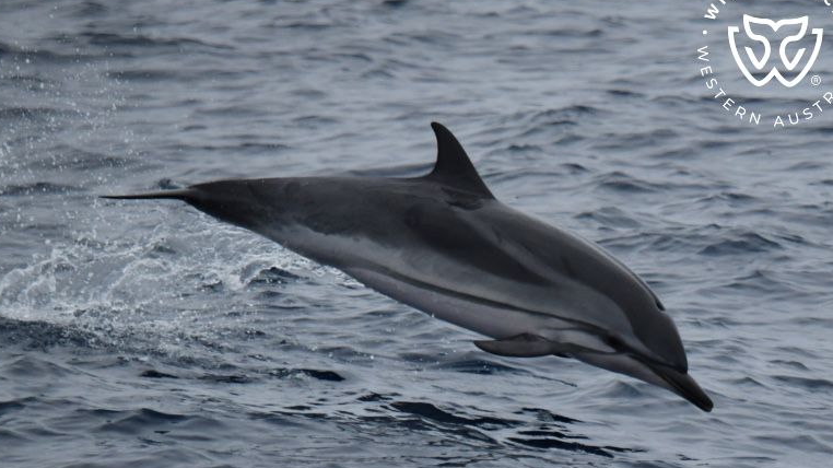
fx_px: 10930
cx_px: 422
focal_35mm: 495
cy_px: 259
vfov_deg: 2.5
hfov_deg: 4.4
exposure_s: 1/8000
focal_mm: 450
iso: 1400
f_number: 6
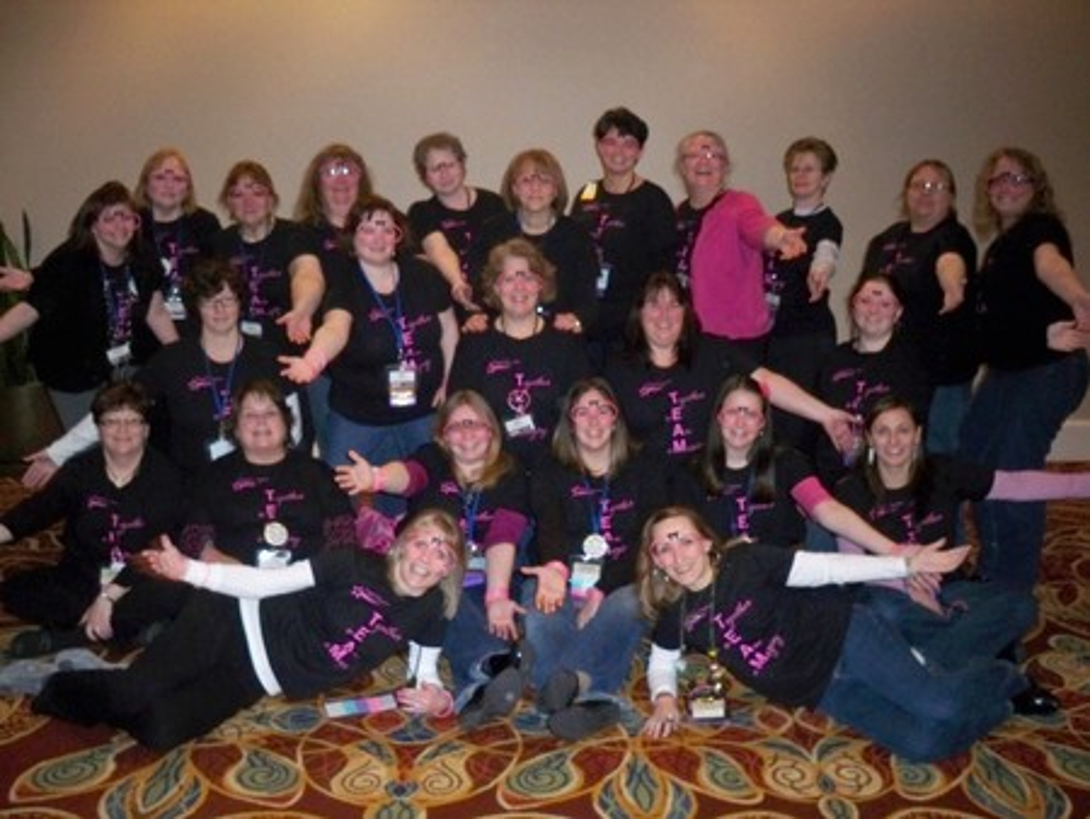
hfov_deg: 52.6
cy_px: 410
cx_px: 545
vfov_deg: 40.7
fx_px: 1103
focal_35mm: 35
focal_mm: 6.3
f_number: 3.1
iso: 400
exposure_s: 1/60
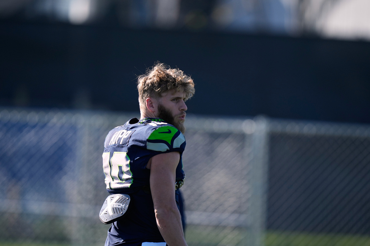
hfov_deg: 3.4
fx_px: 6167
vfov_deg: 2.3
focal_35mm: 600
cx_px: 185
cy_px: 123
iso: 400
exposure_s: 1/4000
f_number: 2.8
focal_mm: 400
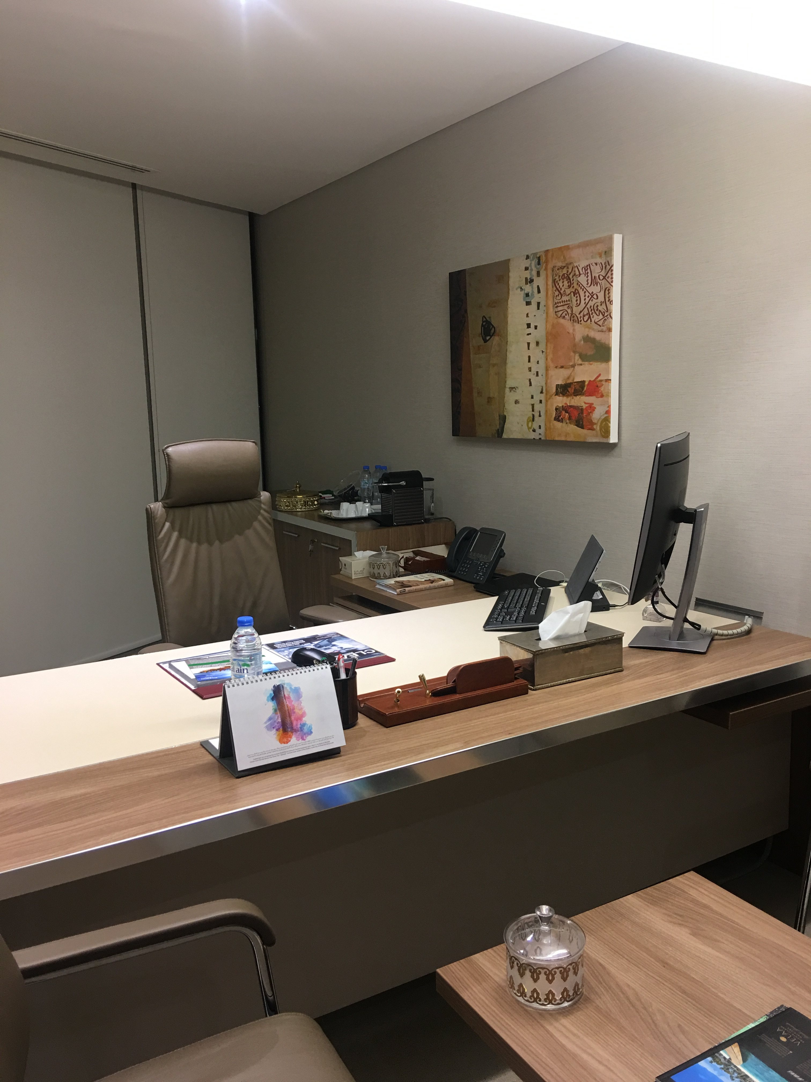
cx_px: 406
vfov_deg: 61.7
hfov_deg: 48.2
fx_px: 906
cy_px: 541
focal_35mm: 29
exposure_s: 1/33
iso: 50
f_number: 2.2
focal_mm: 4.15
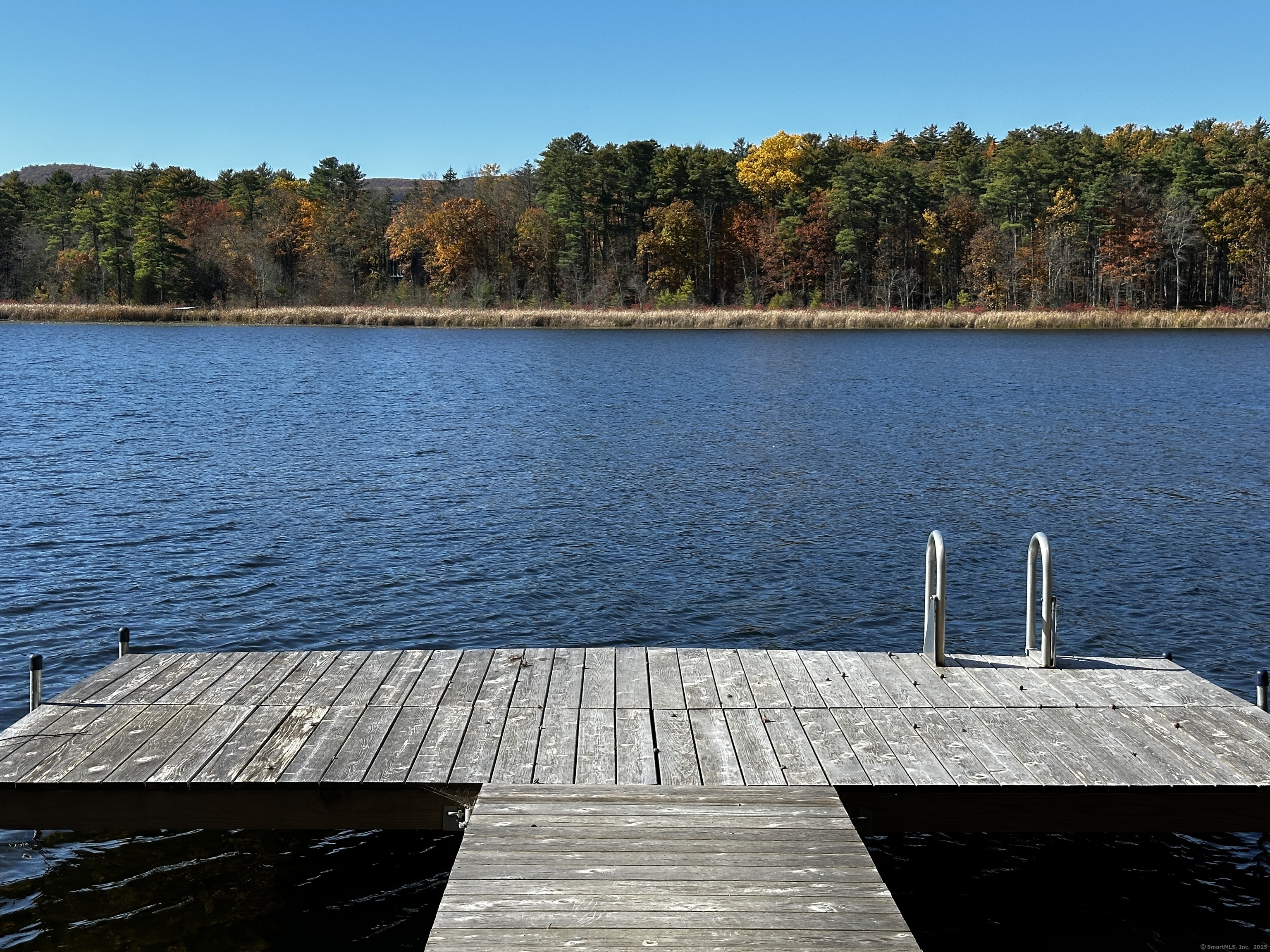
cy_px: 476
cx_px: 635
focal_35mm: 48
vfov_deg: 30.3
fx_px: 1761
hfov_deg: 39.7
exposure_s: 1/2809
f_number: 1.78
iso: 64
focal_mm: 6.86
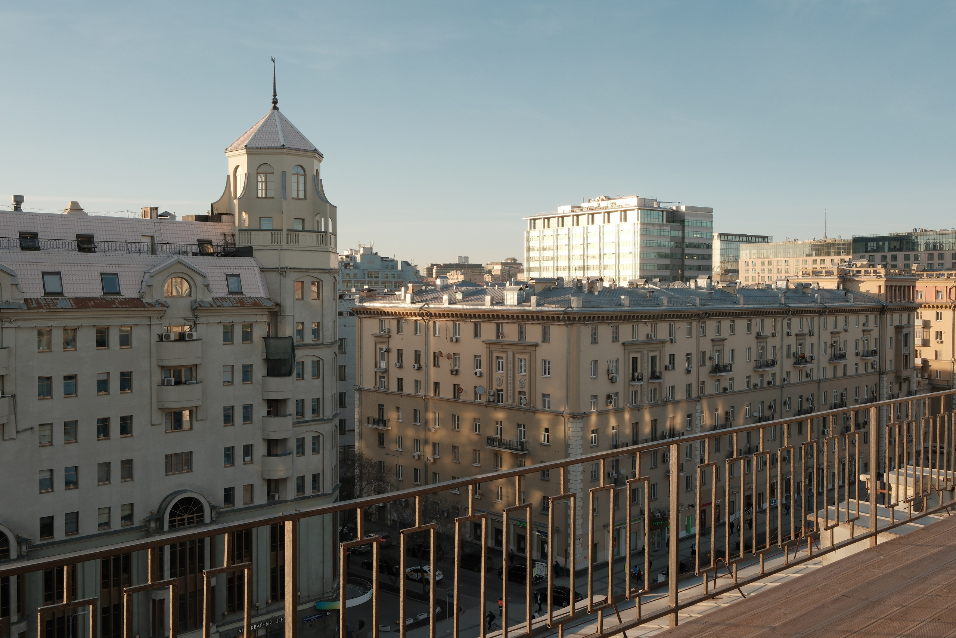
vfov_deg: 37.9
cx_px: 478
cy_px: 319
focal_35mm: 35
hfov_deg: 54.4
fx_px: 929
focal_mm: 23
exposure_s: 1/125
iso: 250
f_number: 9
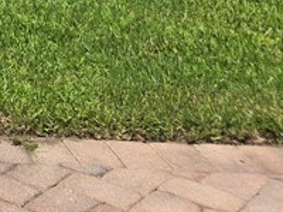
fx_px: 965
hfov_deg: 13.4
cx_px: -347
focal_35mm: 118
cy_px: -287
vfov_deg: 10.8
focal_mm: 6.3
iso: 12
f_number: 1.7
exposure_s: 1/1293
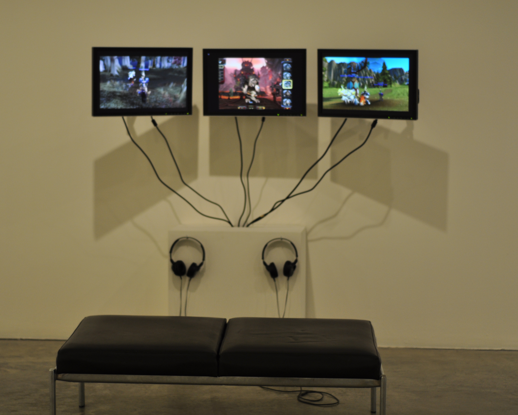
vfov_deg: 18.1
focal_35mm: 85
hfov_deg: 22.5
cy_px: 207
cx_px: 247
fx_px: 1303
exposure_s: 1/100
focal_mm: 50
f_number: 1.8
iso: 250
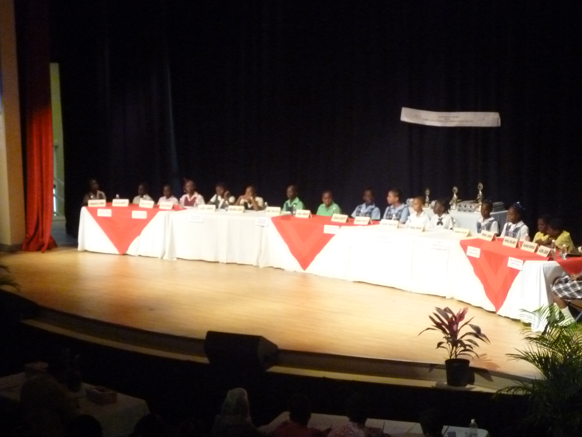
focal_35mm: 64
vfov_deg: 22.9
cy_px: 219
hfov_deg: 30.3
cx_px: 294
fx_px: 1076
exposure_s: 1/50
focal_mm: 11.2
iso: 800
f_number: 4.7
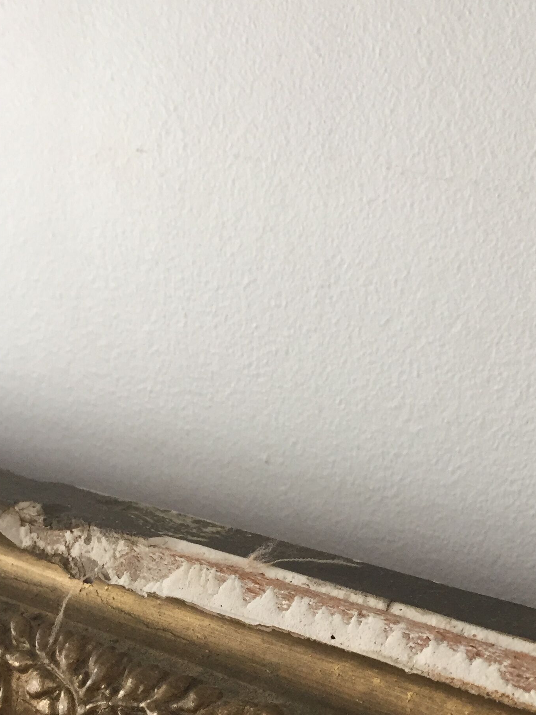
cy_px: 369
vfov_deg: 36.8
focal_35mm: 52
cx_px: 406
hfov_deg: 27.6
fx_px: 1074
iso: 125
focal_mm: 4.15
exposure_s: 1/33
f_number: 2.2
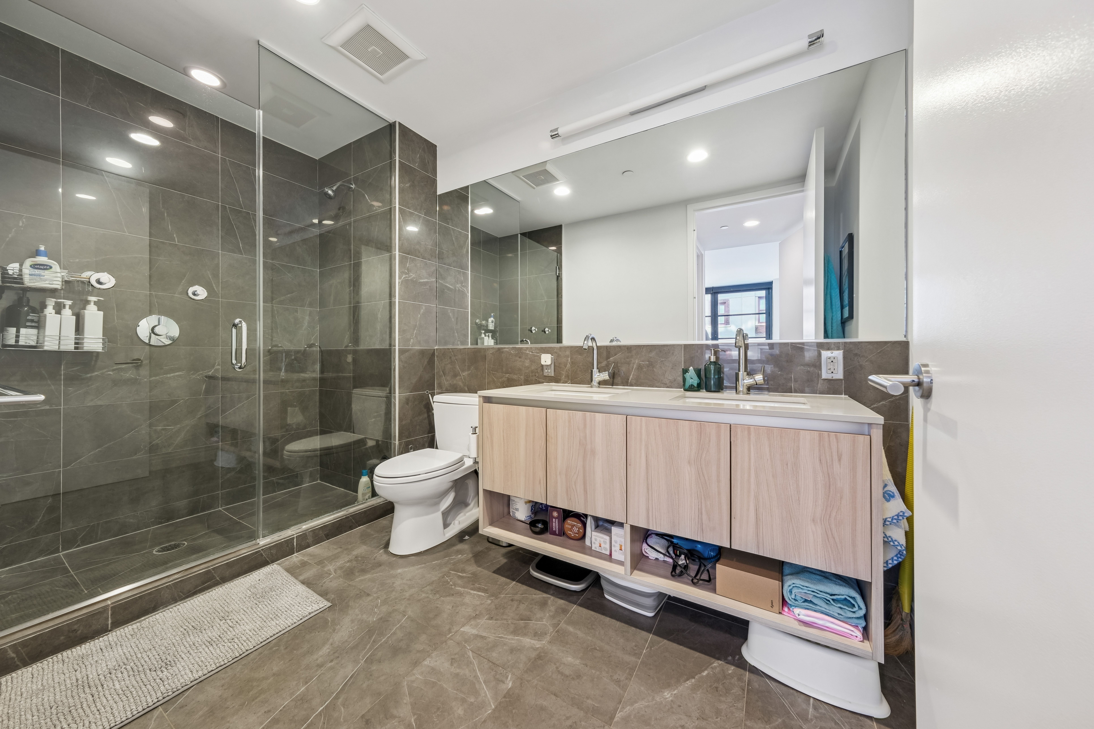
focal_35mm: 12
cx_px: 547
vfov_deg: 90.0
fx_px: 365
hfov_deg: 112.6
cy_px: 364
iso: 200
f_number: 8
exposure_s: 1/1.67
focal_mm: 8
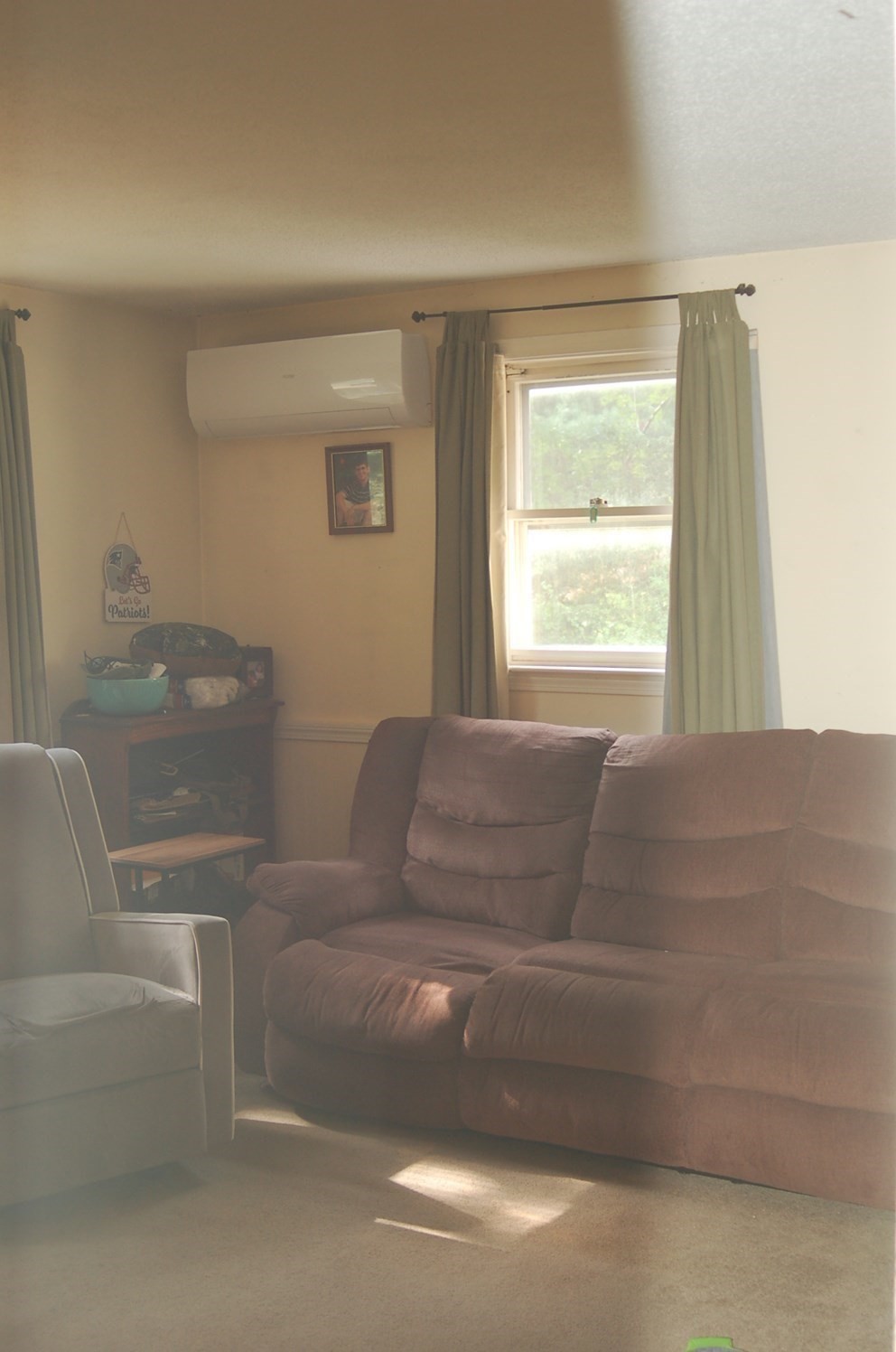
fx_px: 1574
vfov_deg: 46.5
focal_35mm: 42
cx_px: 448
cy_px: 676
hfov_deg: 31.8
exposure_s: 1/60
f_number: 3.3
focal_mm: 28
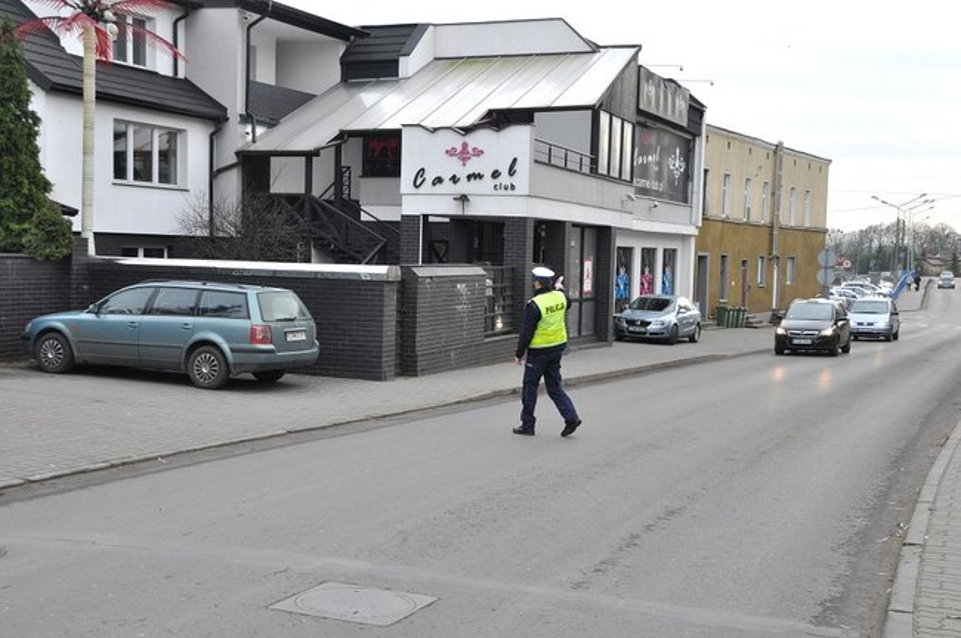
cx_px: 480
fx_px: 1280
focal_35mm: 48
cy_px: 319
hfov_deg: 41.2
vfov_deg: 28.0
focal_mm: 32
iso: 800
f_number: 11
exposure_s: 1/200
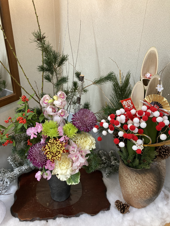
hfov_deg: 49.7
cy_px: 113
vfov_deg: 63.4
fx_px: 183
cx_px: 85
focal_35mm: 28
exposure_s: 1/60
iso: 200
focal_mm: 4
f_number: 1.8
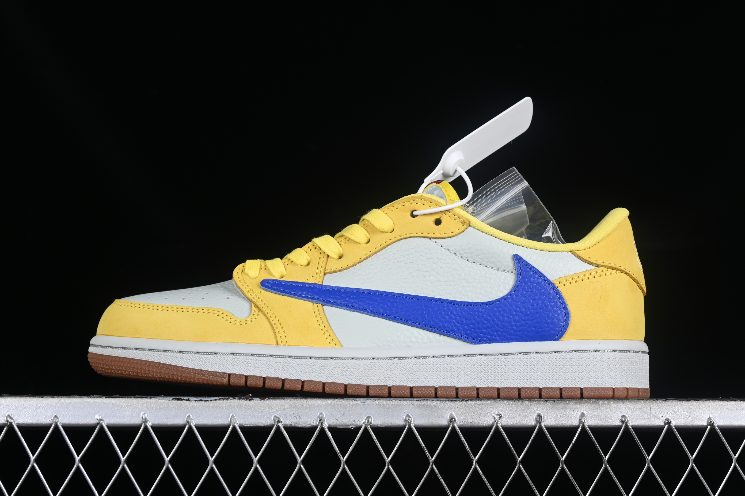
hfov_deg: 27.0
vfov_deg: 18.2
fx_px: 1552
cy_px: 248
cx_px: 372
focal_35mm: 75
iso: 160
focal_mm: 50
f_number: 8
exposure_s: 1/80
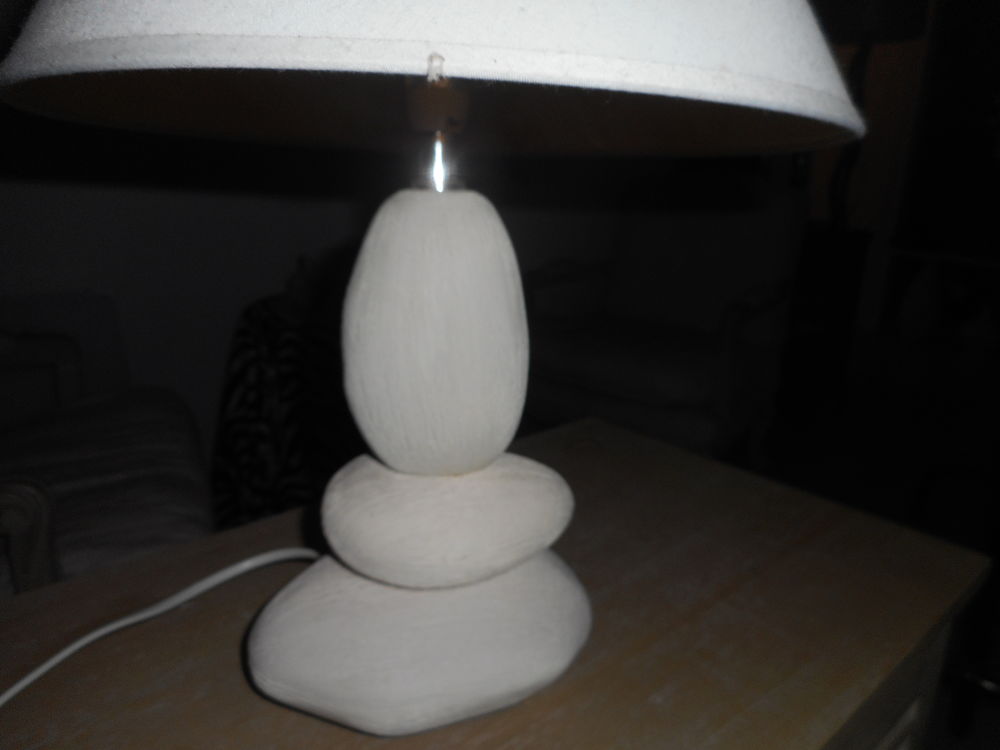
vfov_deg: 54.9
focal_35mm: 25
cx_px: 500
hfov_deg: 69.4
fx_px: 722
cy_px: 375
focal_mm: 4.5
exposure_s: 1/25
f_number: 10.5
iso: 80
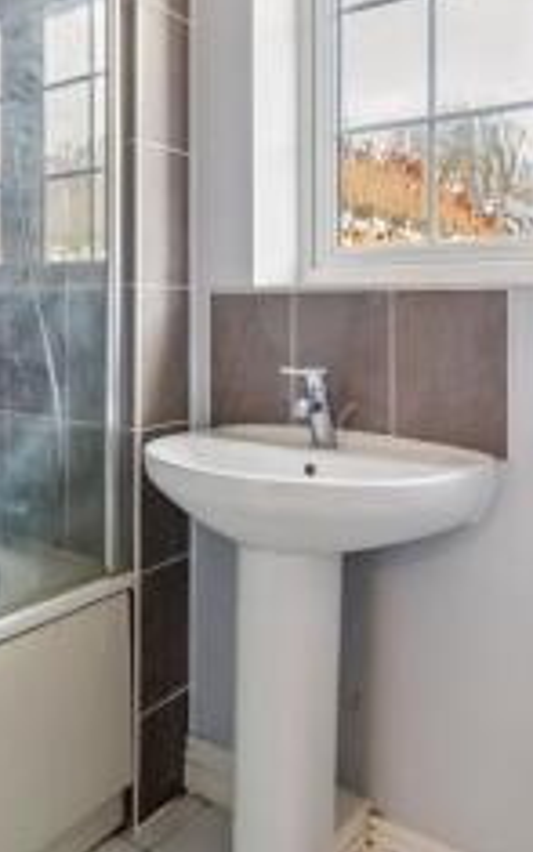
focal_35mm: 33
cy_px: 328
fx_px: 767
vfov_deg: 57.5
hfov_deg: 36.3
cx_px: 65
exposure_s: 1/8
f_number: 8
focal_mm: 16
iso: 320
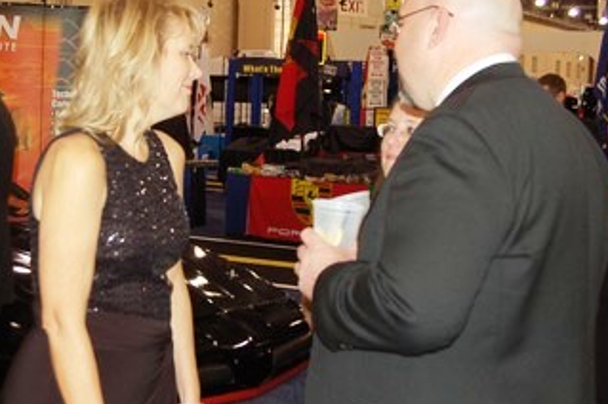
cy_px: 151
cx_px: 250
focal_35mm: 73
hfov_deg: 27.8
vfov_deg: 18.7
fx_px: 1228
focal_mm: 31
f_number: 4.5
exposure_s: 1/60
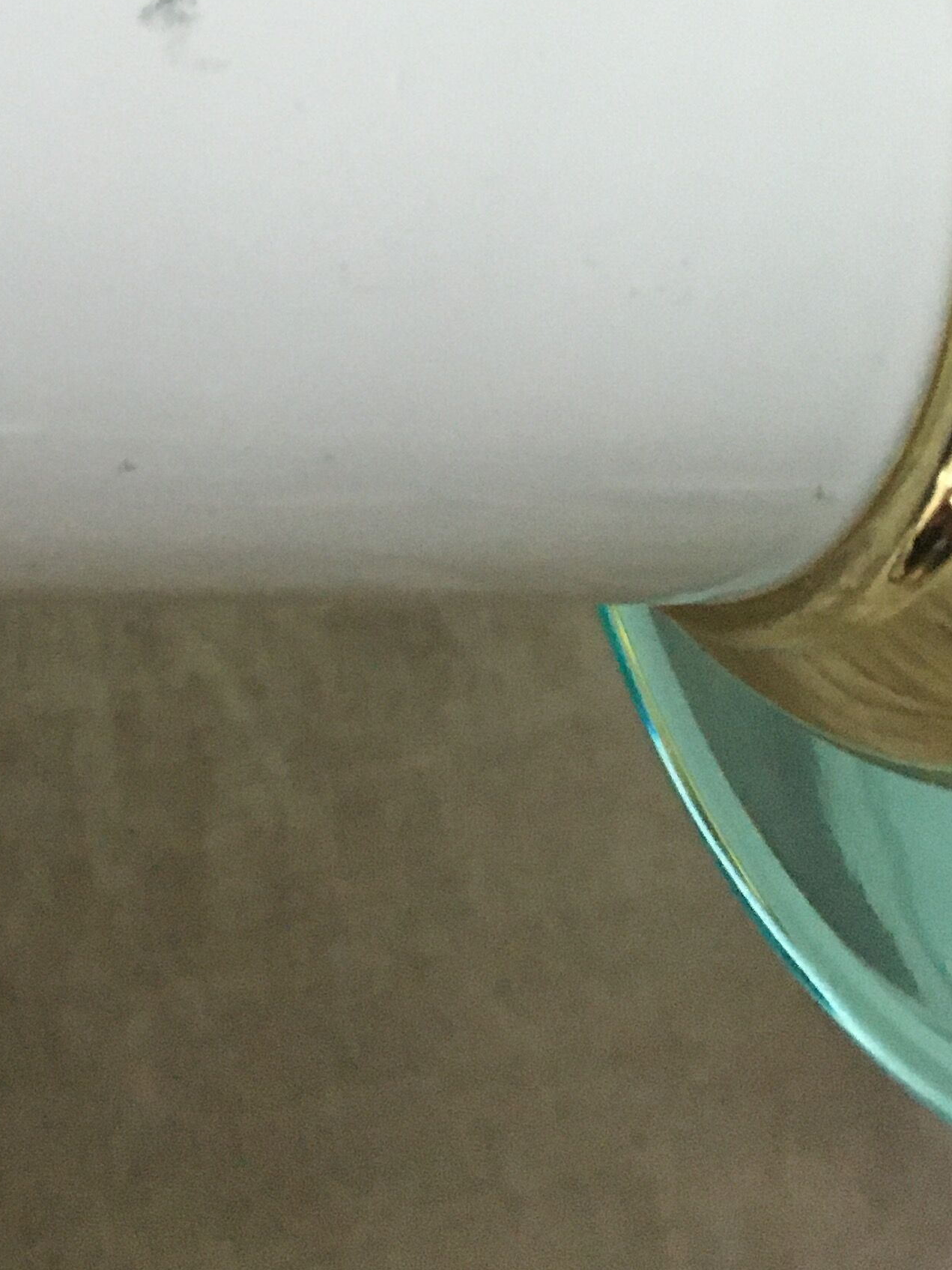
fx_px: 2530
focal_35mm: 69
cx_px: -120
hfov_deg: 20.2
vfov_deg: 25.7
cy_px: -190
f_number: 2.2
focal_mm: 4.15
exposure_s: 1/33
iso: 200
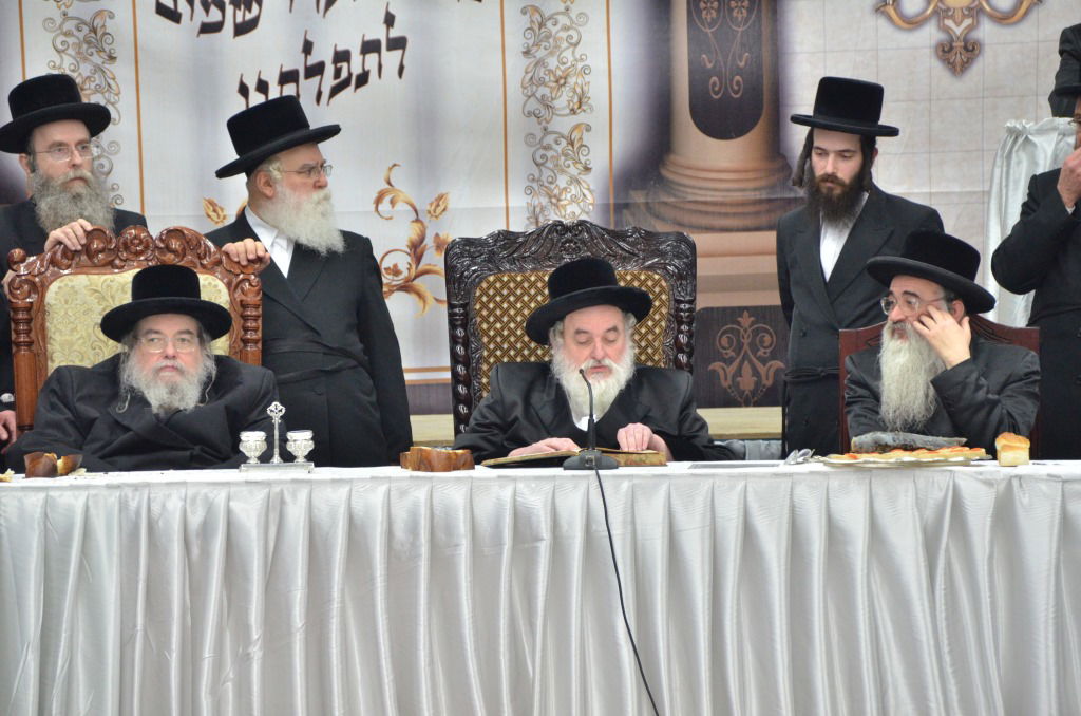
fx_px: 7416
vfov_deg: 5.5
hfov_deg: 8.3
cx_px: 540
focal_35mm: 248
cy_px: 358
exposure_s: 1/100
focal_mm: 165
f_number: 5.6
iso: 1600
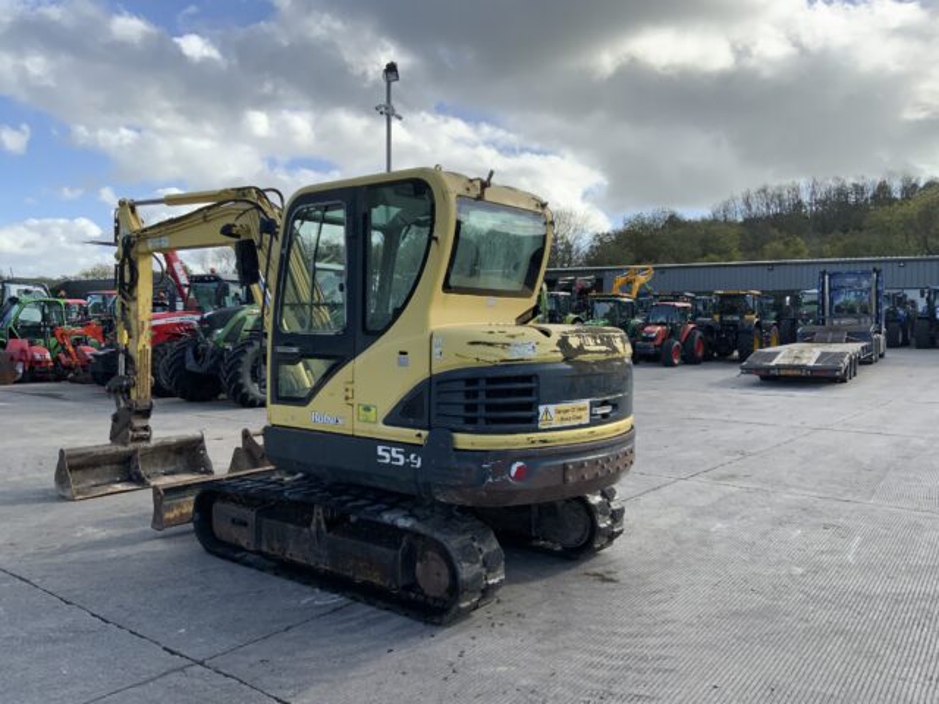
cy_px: 352
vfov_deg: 48.2
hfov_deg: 61.7
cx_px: 470
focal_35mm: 29
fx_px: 787
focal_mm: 3
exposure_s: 1/1144
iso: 16
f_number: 1.8
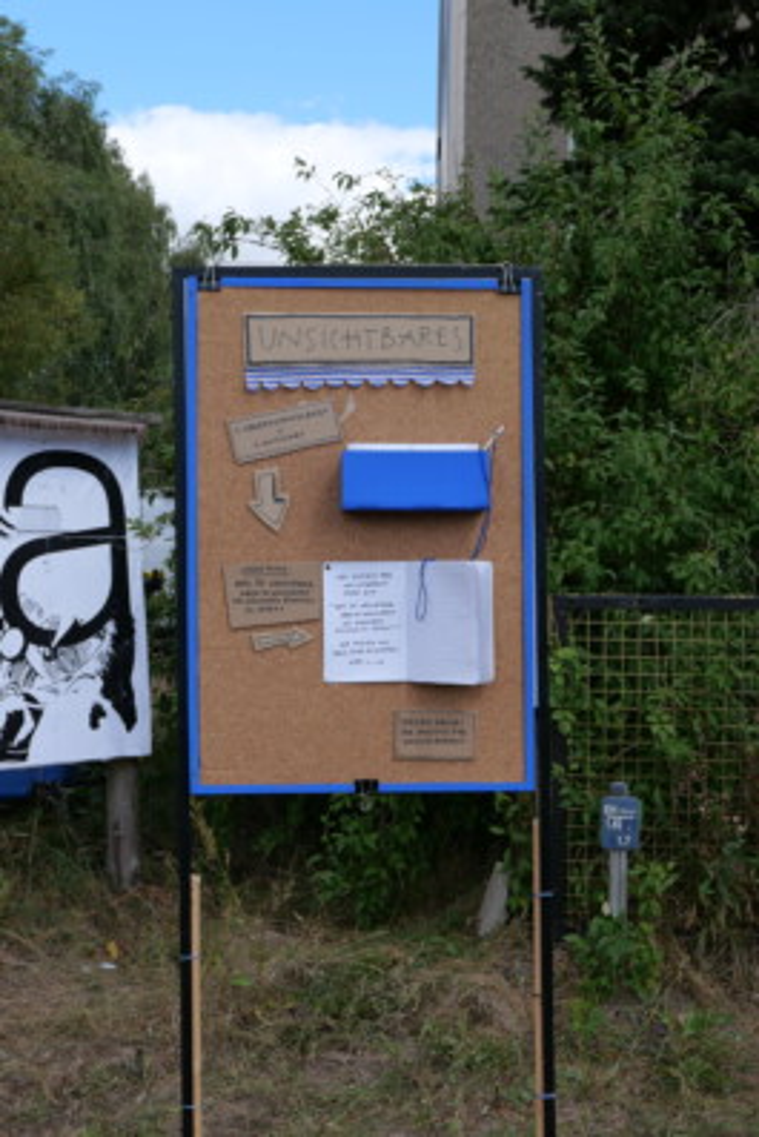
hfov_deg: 29.3
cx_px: 380
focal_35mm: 46
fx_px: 1453
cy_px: 568
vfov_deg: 42.7
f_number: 5.6
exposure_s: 1/400
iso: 200
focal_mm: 20.8
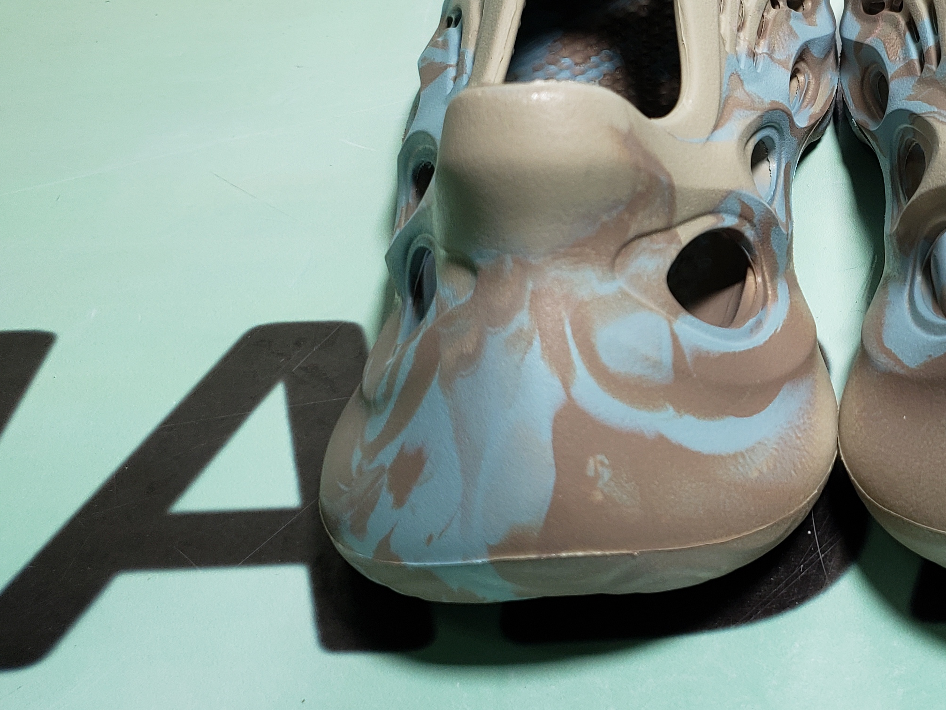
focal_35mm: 52
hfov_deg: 34.8
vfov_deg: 27.7
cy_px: 199
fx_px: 1421
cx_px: 849
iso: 50
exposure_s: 1/205
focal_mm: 4.3
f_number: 1.5
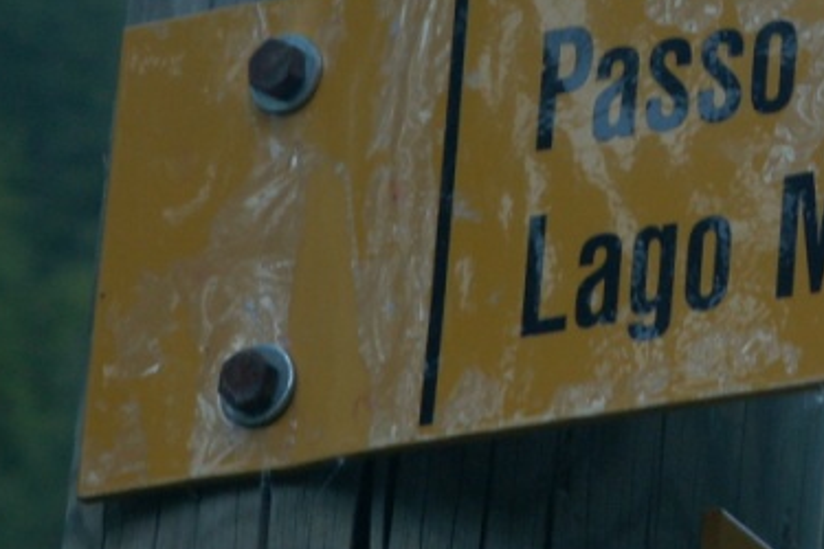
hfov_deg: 5.0
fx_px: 9498
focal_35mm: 415
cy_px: 127
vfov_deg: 3.3
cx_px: 886
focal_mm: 23.88
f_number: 4
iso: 50
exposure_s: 1/40
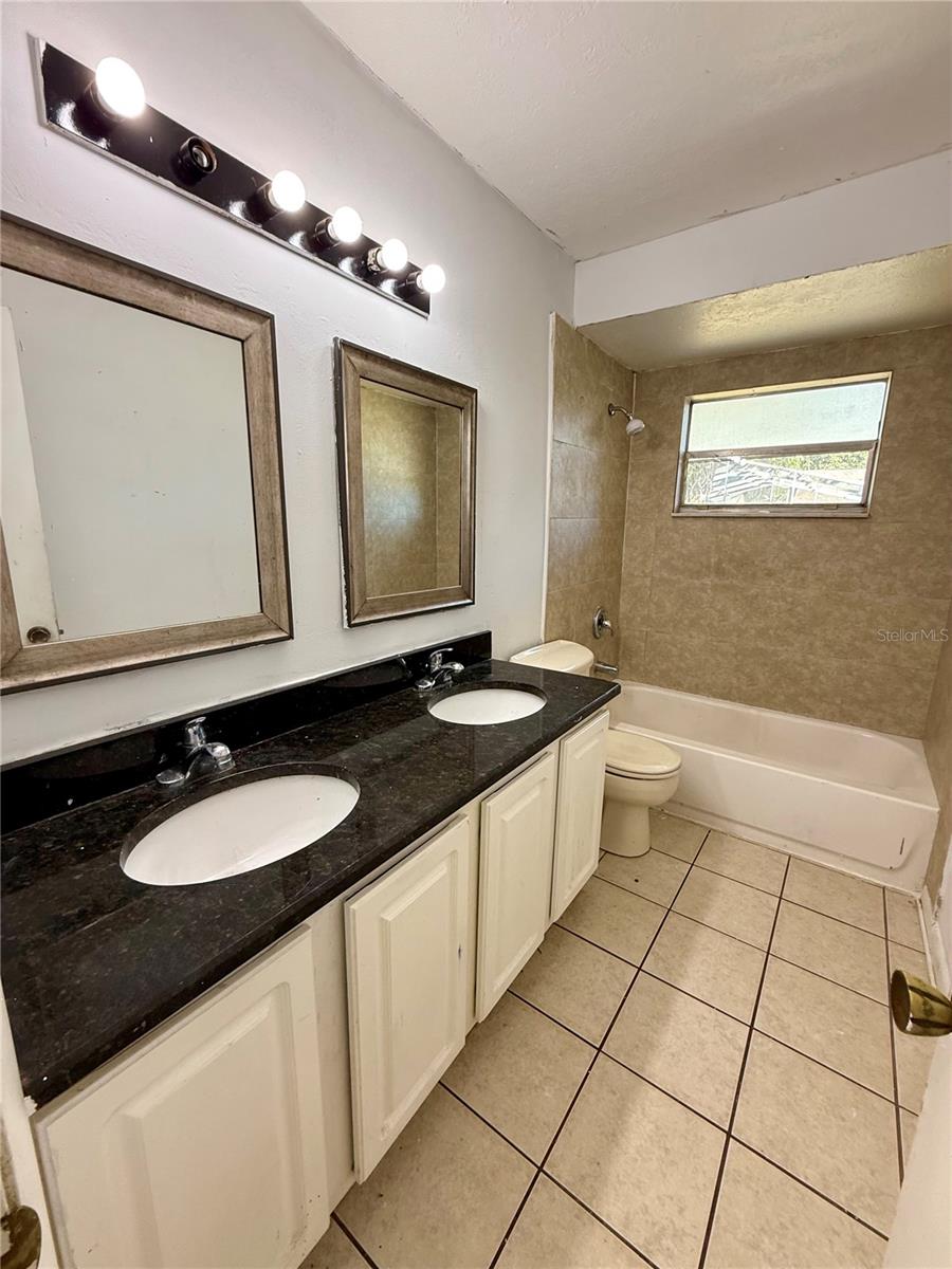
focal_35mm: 14
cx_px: 476
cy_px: 634
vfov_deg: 102.1
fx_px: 513
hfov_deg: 85.7
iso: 200
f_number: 2.2
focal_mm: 2.22
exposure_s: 1/60
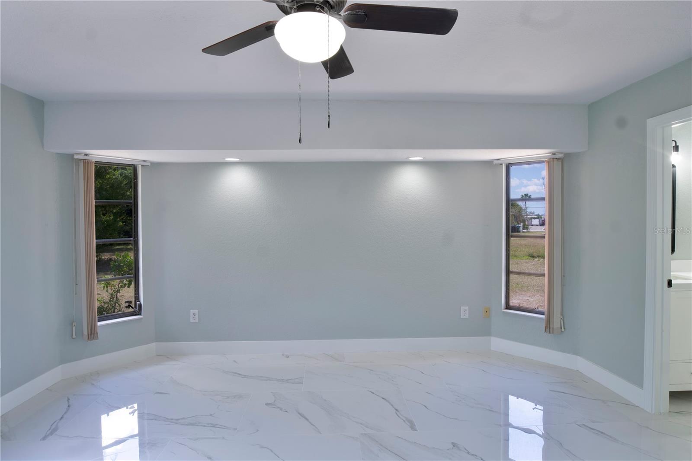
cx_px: 346
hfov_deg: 90.0
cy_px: 230
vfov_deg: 67.4
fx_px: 346
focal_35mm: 18
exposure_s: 1/3
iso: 100
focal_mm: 12
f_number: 8
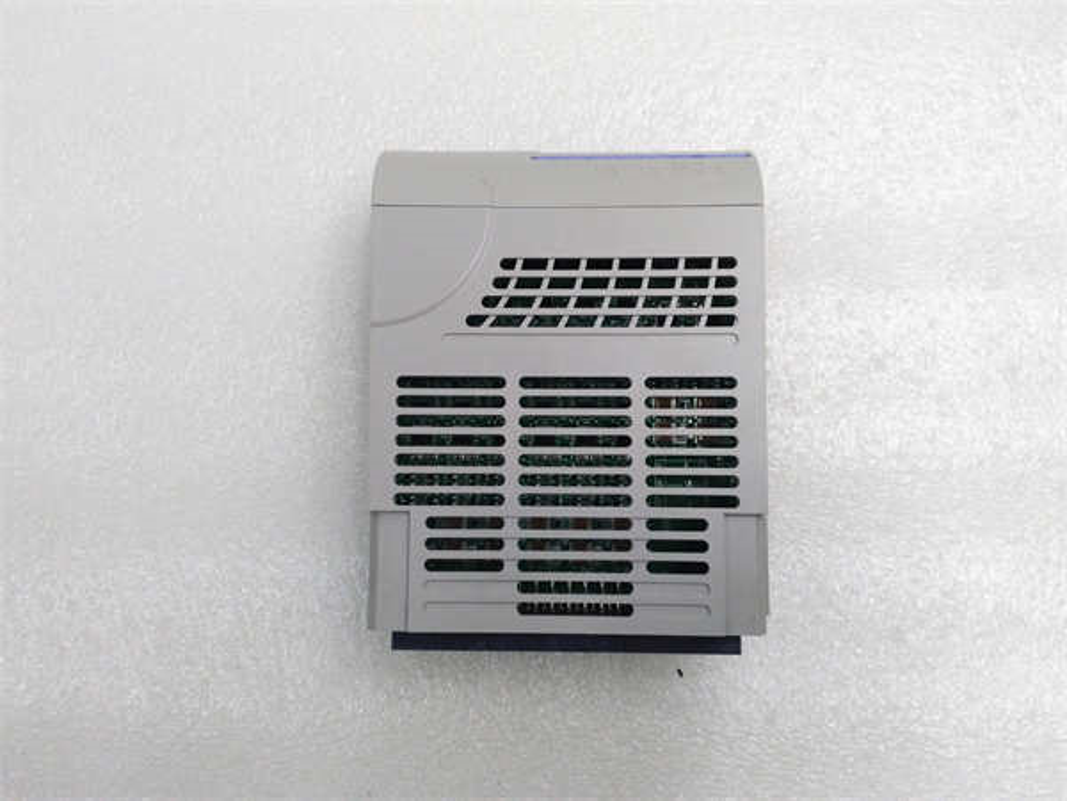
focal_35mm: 27
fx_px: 832
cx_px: 534
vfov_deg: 51.4
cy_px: 400
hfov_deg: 65.3
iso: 351
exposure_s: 1/33
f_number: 2
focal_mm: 3.79
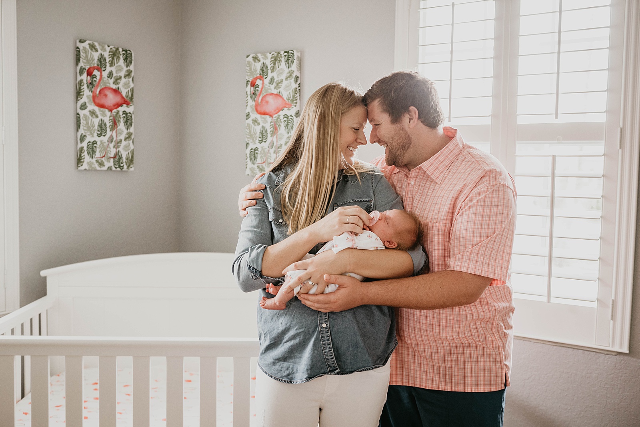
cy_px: 214
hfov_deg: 54.4
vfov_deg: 37.9
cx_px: 320
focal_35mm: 35
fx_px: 622
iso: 1000
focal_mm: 35
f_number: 2.5
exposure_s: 1/125
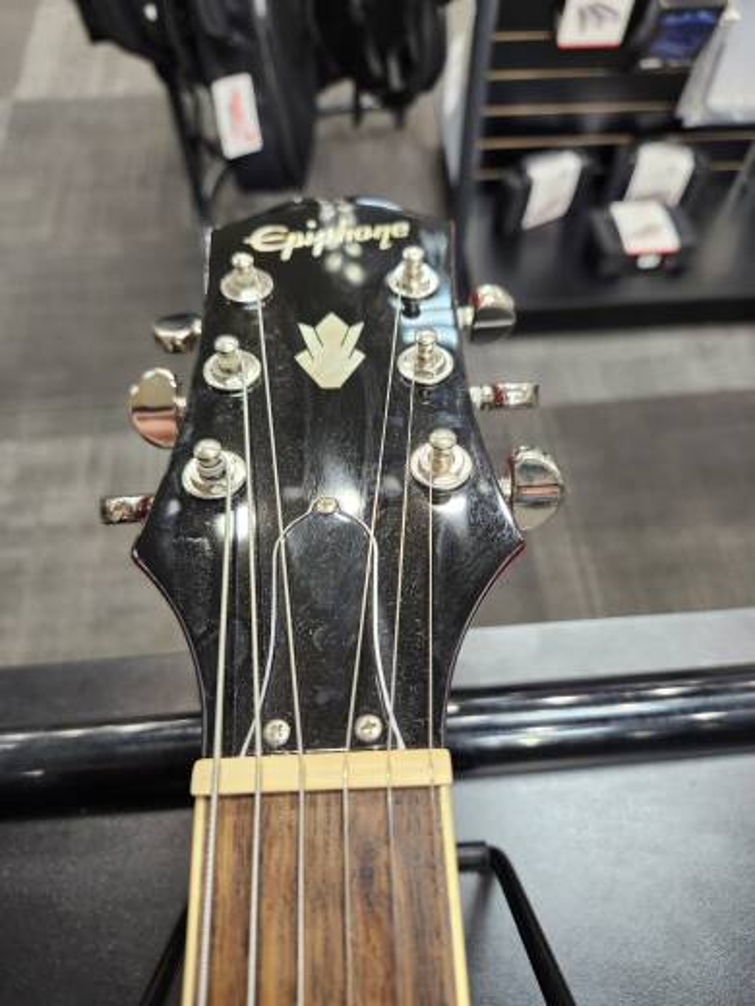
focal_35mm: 23
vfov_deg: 73.9
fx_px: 669
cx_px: 378
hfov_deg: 58.9
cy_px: 503
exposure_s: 1/120
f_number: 1.8
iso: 250
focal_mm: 5.54
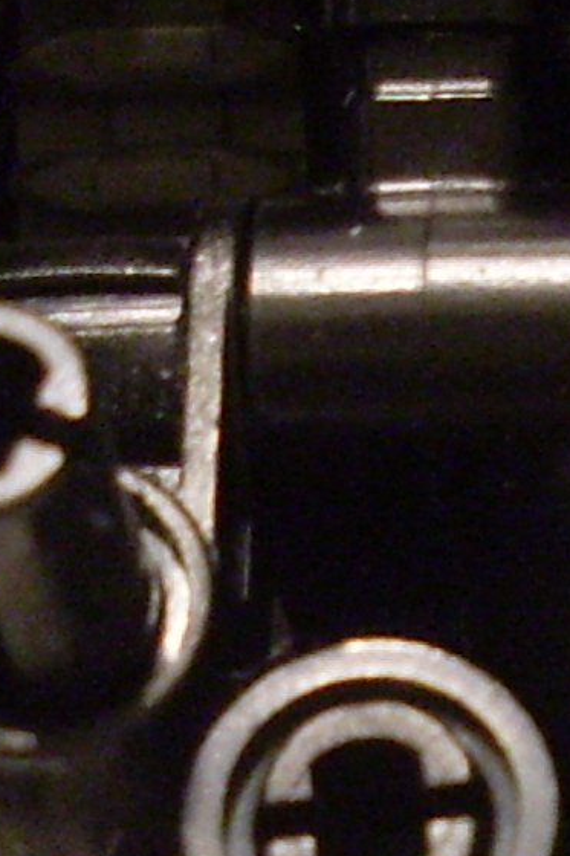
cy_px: 751
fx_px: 5157
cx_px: 882
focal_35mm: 217
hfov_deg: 6.2
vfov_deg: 9.5
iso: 200
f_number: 3
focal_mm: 6.3
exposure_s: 1/6
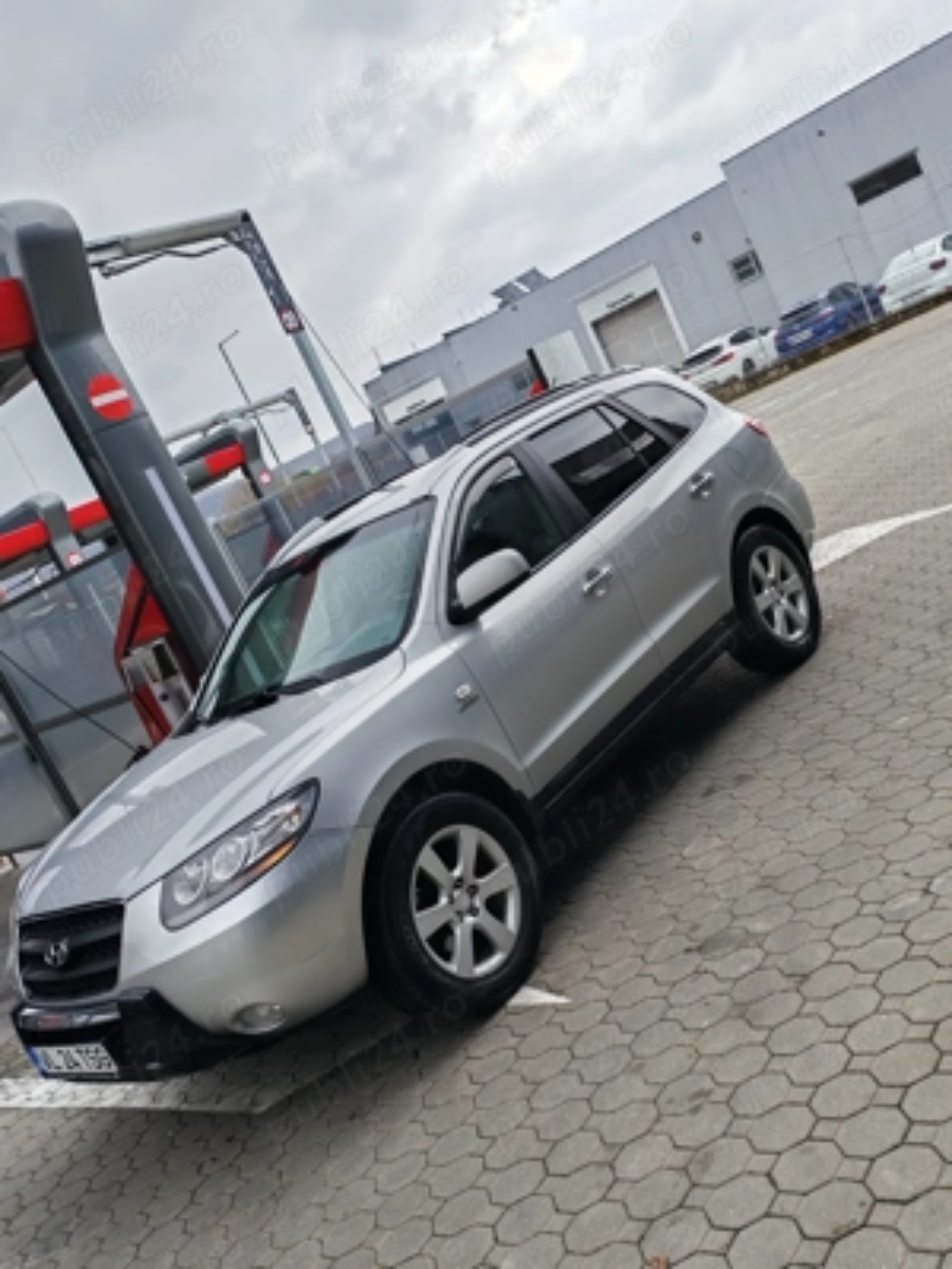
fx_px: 1247
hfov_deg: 41.8
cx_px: 476
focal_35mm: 34
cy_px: 634
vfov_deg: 54.0
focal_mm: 6.12
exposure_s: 1/100
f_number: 1.9
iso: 64
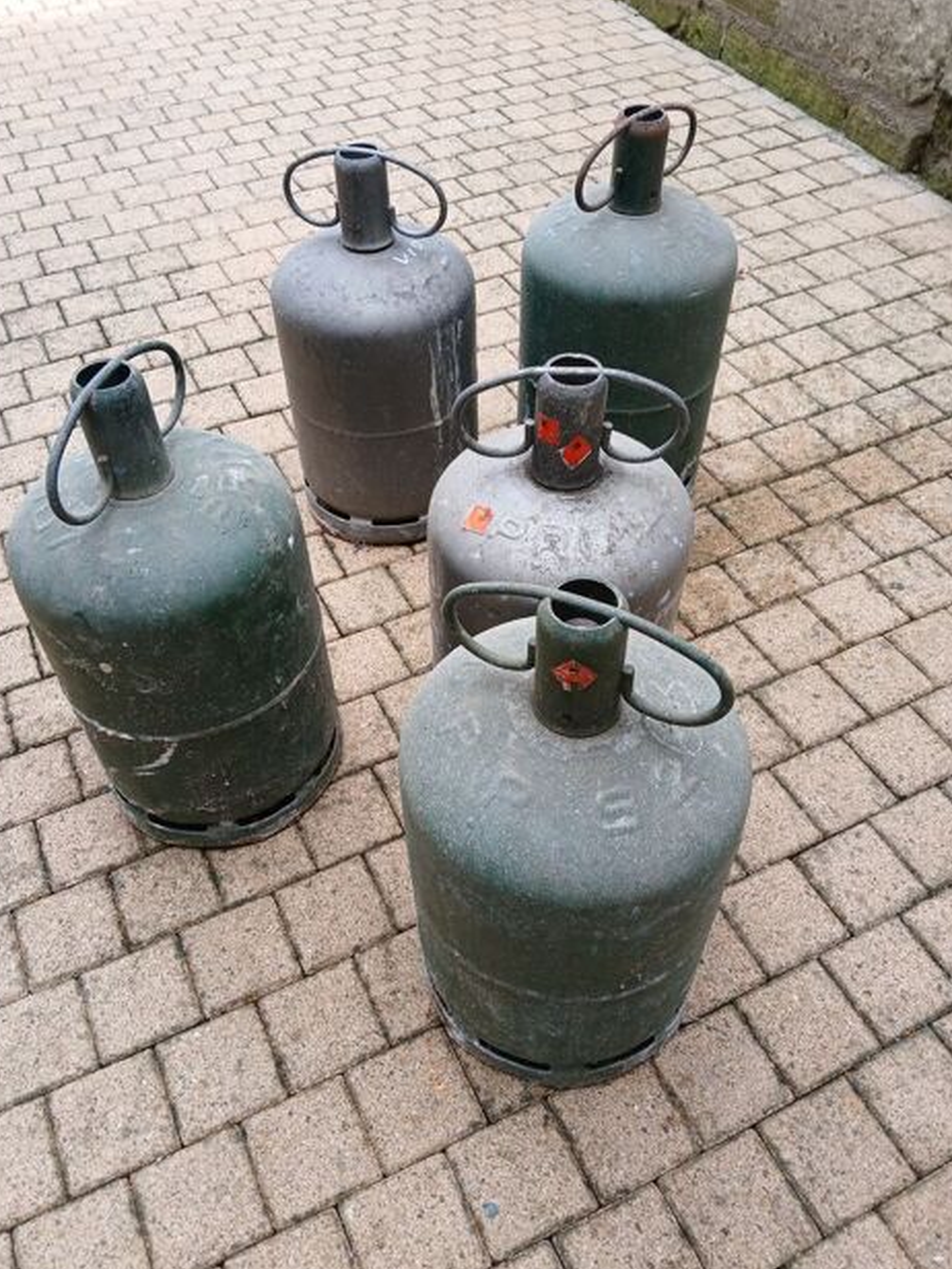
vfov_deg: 65.3
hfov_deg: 51.4
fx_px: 990
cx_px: 466
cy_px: 643
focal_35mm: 27
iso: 25
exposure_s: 1/100
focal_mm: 3.98
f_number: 1.8
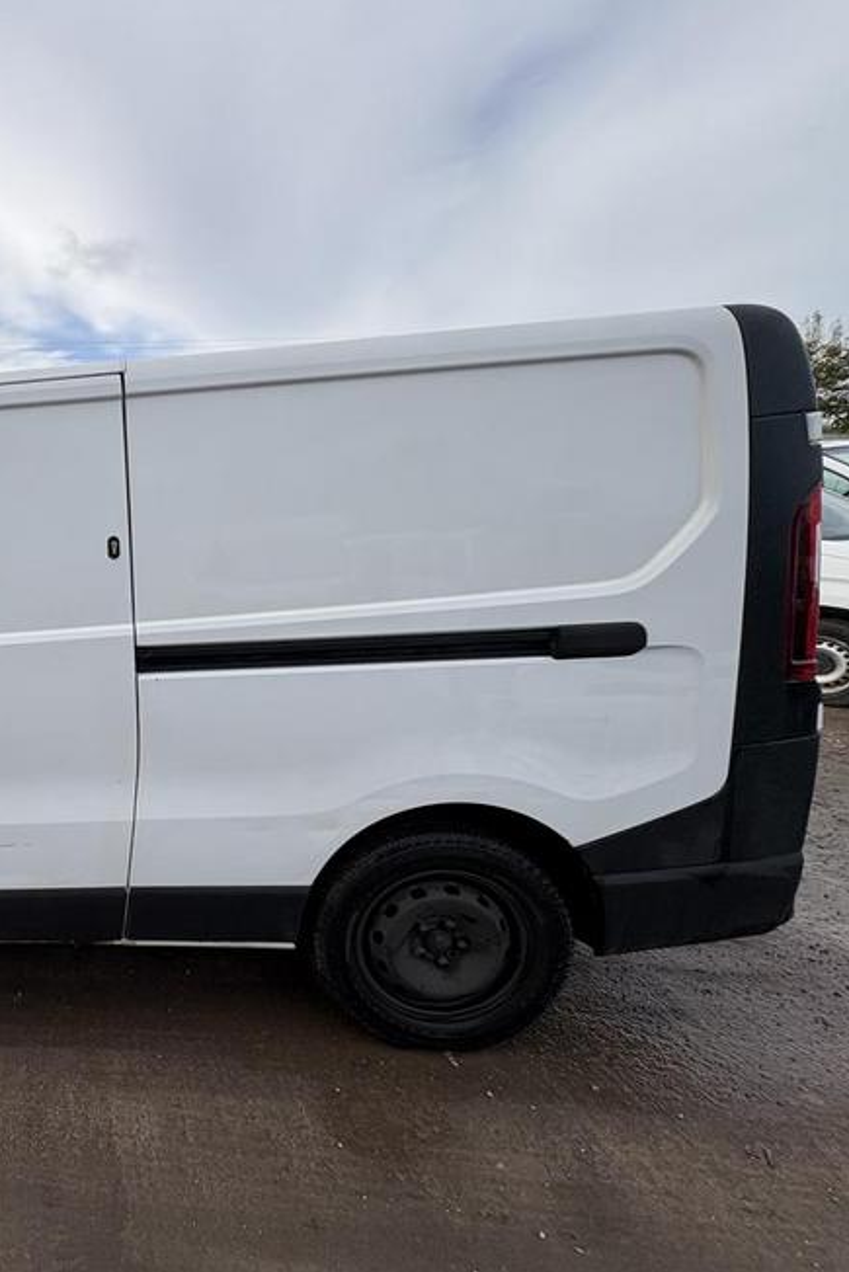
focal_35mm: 20
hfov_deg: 49.3
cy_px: 618
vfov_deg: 83.9
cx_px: -20
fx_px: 707
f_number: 2.2
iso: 40
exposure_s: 1/1143
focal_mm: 2.22
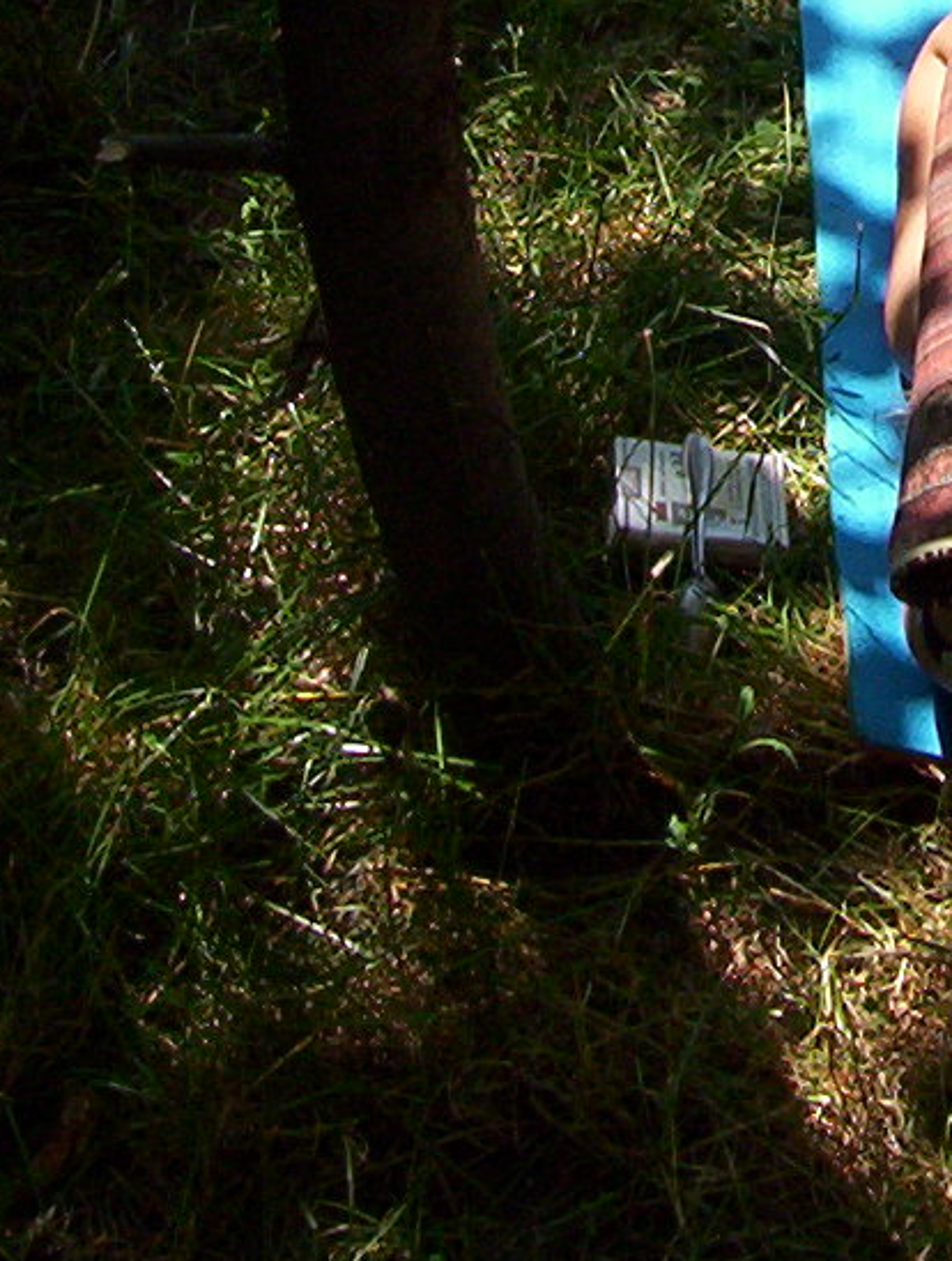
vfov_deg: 14.8
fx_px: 4672
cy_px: -318
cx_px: 1235
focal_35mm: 128
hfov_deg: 11.3
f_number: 5.17
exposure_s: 1/430
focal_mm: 5.77
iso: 100
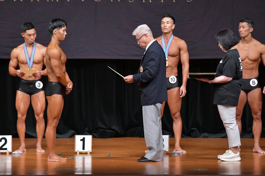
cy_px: 88
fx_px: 1876
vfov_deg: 5.4
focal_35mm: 255
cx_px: 132
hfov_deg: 8.1
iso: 5000
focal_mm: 170
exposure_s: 1/400
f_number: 5.6
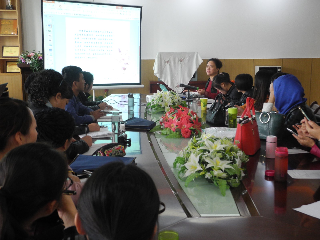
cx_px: 160
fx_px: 462
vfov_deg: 29.1
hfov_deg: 38.2
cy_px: 120
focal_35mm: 50
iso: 351
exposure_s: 1/30
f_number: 3.5
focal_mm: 10.7
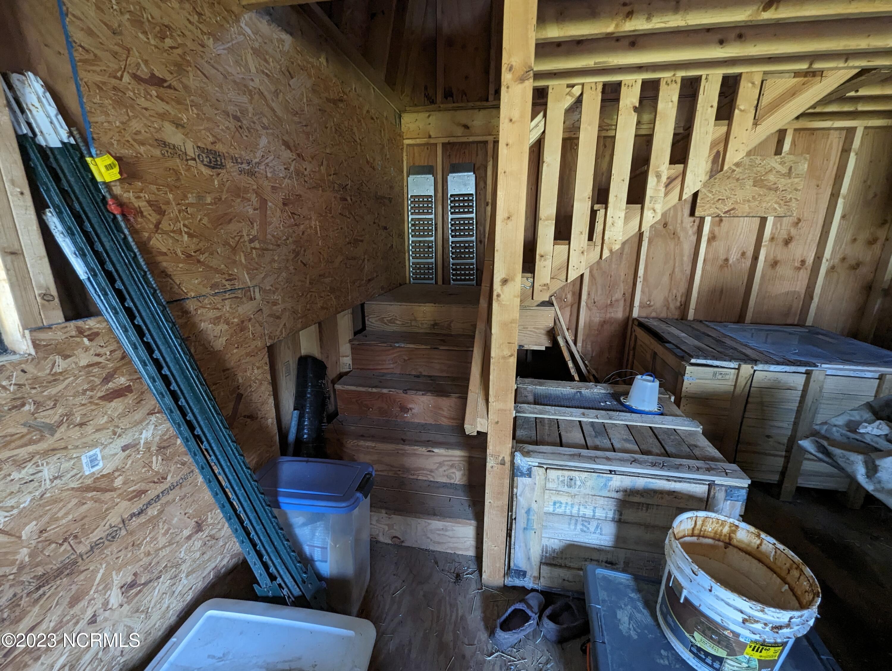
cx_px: 446
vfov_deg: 90.0
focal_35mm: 13
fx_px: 335
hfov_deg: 106.1
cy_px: 336
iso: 305
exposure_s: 1/25.3
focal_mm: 1.95
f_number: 2.2
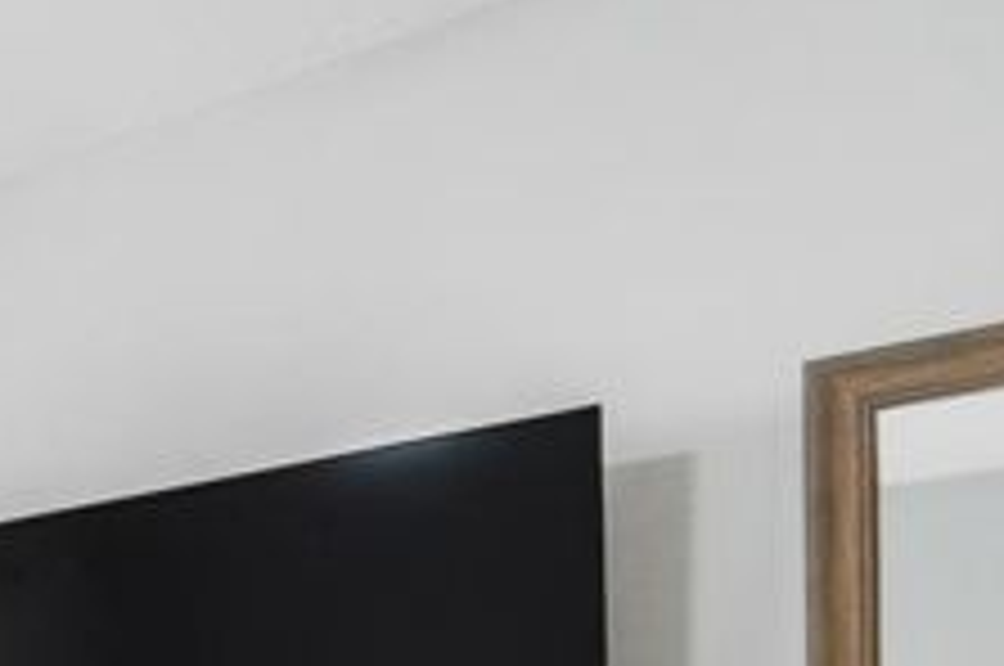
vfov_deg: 20.6
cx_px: -416
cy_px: 965
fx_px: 1587
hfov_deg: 27.1
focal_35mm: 57
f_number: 3.5
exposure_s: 1/100
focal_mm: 12
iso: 400
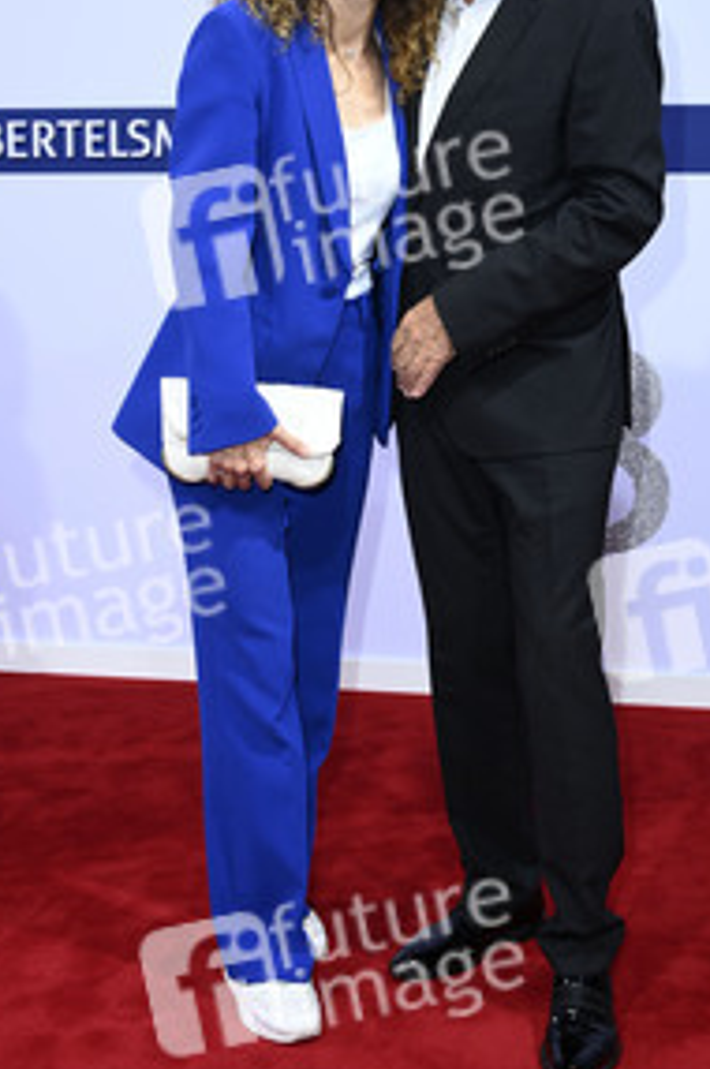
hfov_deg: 27.4
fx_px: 1453
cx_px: 441
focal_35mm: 49
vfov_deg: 40.1
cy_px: 407
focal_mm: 35
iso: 1000
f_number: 5.6
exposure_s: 1/200
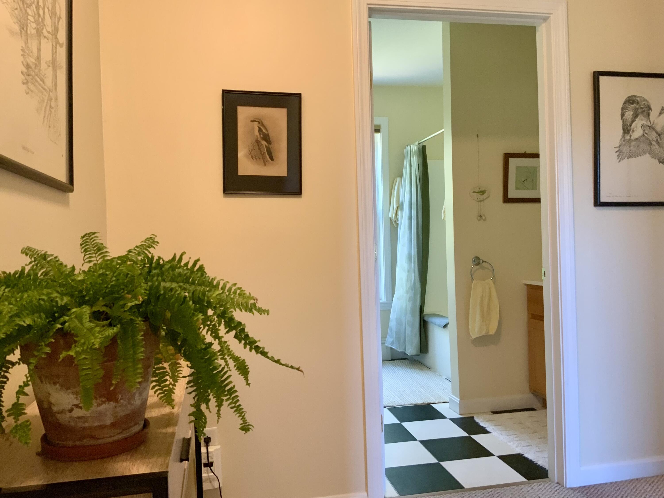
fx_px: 556
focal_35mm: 29
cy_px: 249
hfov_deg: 61.7
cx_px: 332
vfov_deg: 48.2
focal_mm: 3
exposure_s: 1/60
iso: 160
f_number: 1.8
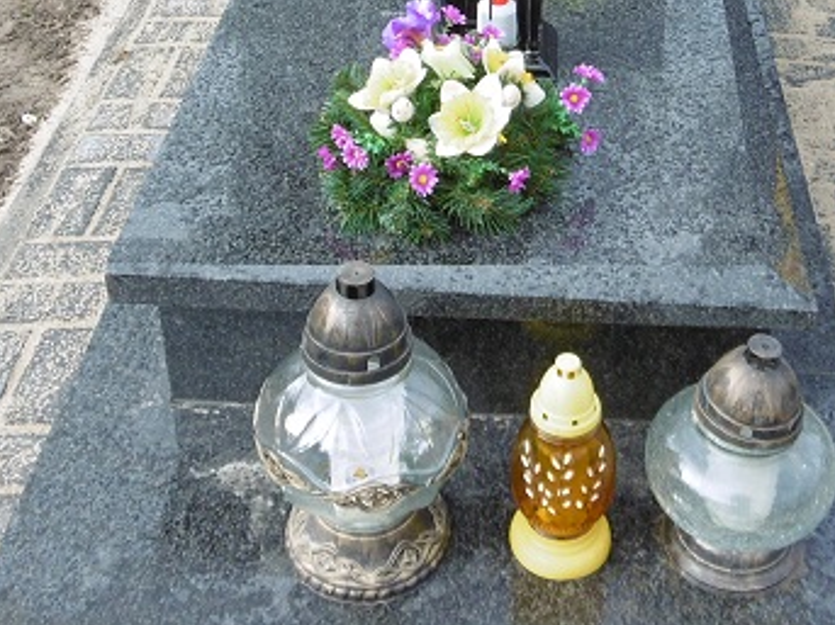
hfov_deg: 34.3
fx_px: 1350
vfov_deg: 25.2
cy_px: 49
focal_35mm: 56
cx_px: 480
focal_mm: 4.3
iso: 100
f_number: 3.1
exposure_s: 1/250
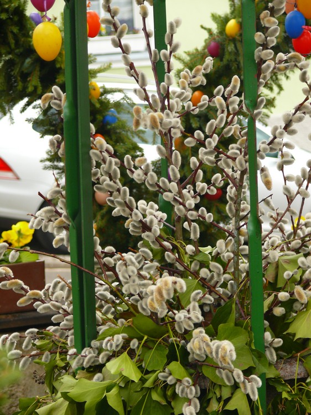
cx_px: 156
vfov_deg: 12.4
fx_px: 1918
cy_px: 208
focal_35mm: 160
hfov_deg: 9.3
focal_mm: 33.8
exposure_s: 1/30
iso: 125
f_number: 3.6
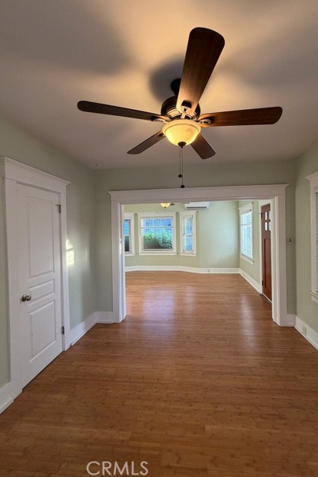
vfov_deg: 100.4
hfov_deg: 77.1
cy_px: 234
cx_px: 177
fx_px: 199
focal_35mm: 15
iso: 200
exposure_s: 1/60
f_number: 2.2
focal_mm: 2.22
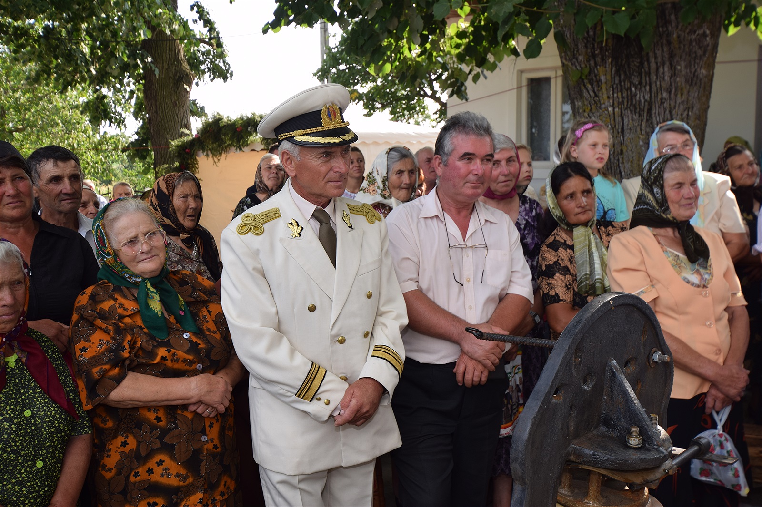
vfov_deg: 36.9
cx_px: 381
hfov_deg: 53.1
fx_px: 762
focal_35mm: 36
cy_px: 254
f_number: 5.6
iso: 100
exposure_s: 1/80
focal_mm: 24
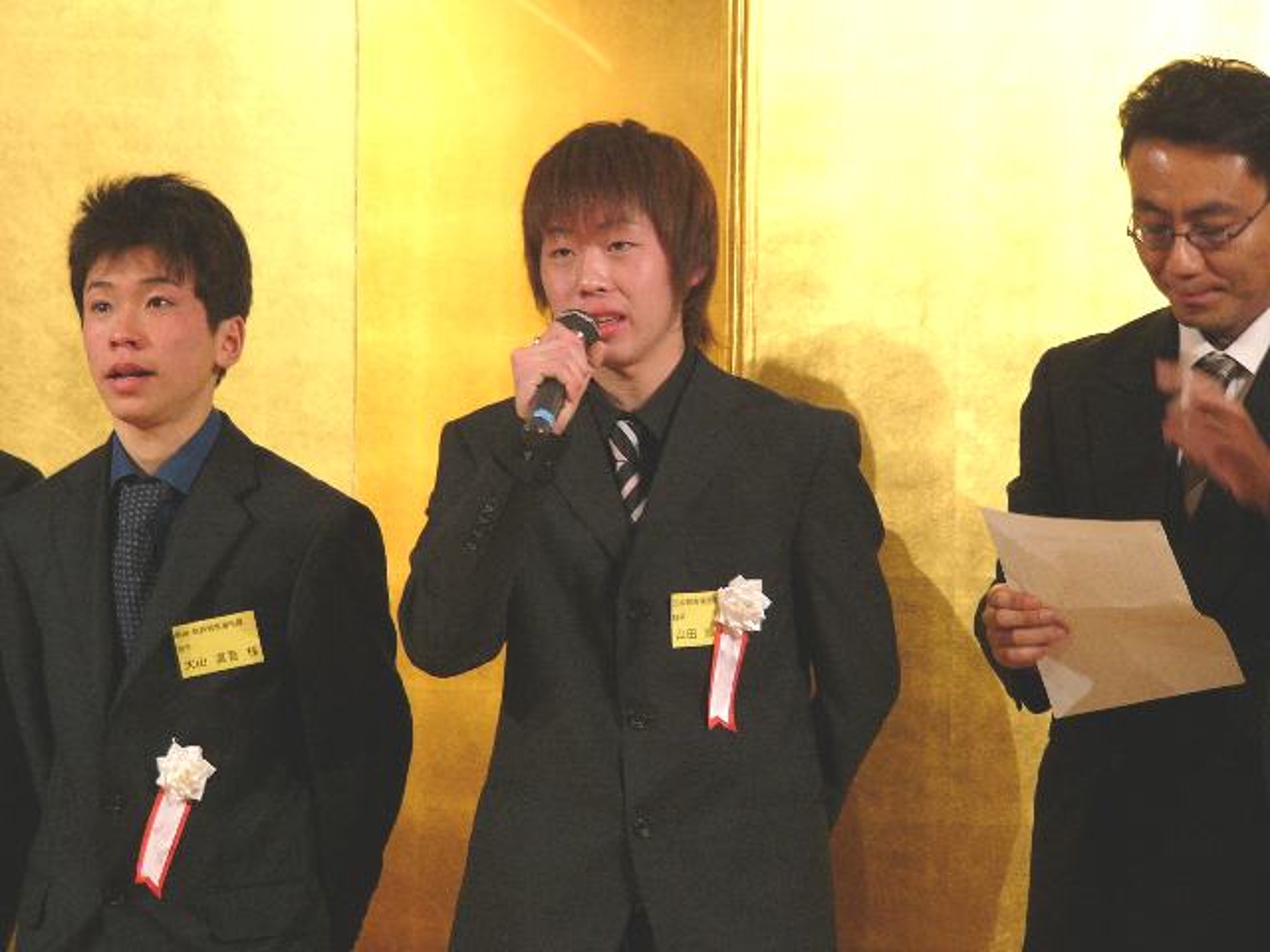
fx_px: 5467
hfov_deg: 13.3
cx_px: 635
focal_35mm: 149
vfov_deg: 10.0
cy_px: 476
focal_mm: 24.8
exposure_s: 1/30
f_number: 2.8
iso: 100
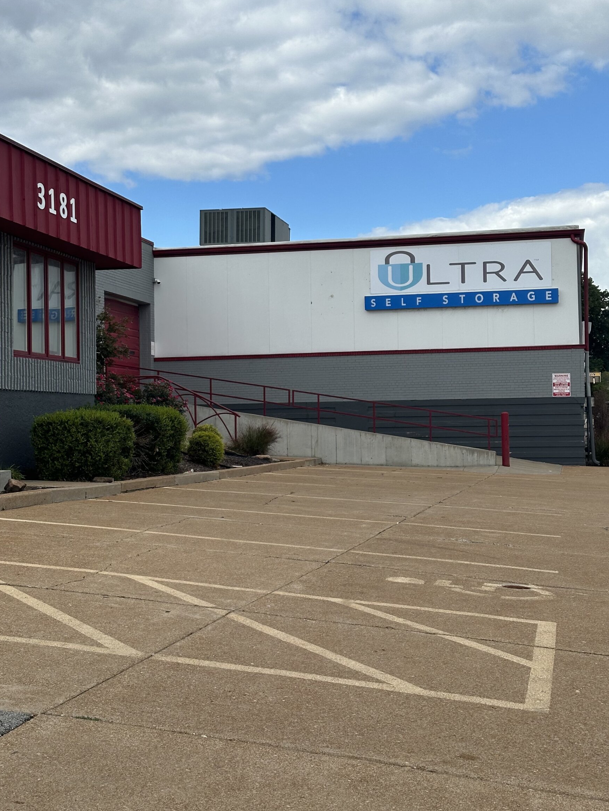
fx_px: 1243
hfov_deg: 27.5
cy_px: 370
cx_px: 283
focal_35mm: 53
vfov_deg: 36.1
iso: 64
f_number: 1.78
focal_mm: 6.86
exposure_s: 1/3876
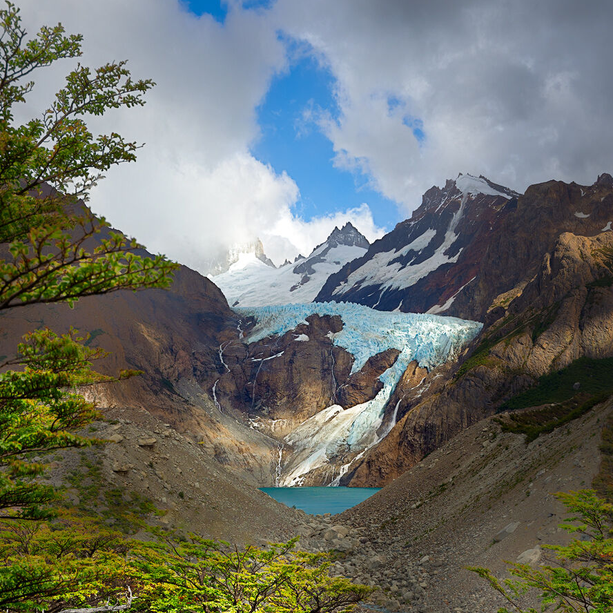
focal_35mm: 43
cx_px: 305
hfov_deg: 39.2
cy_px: 402
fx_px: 862
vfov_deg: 38.8
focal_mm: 18
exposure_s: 1/400
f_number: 5.6
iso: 200
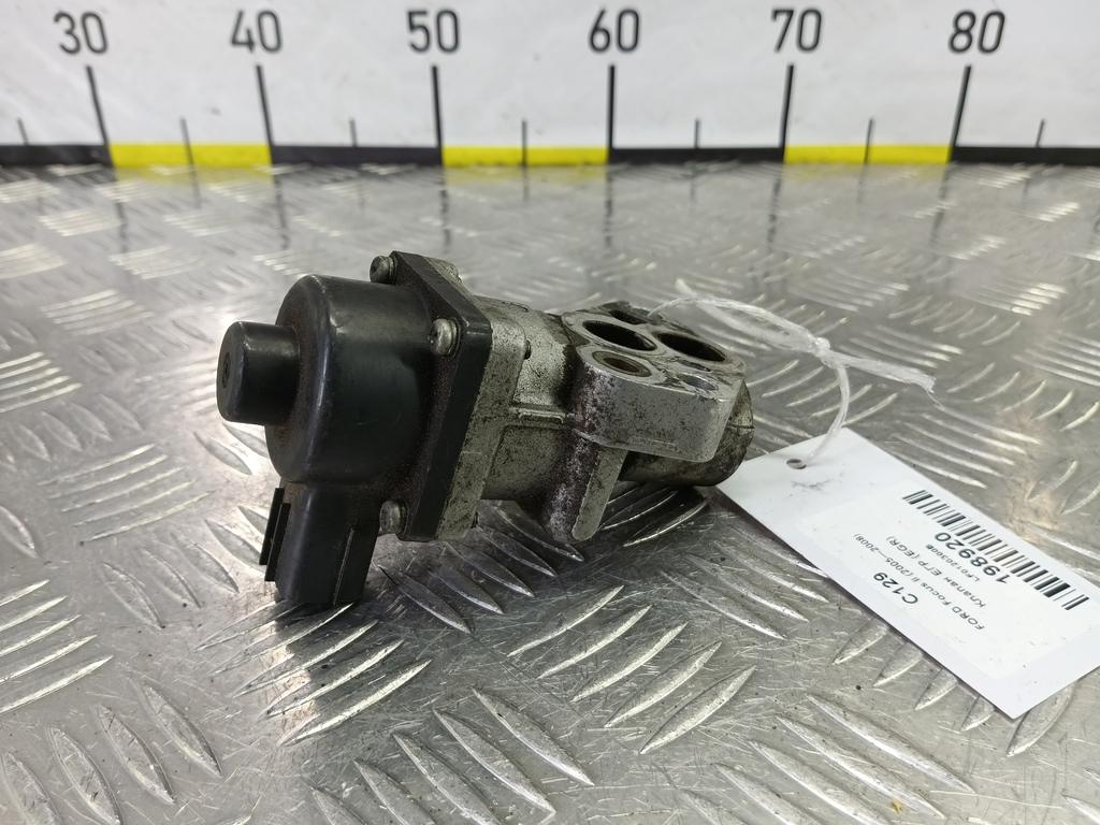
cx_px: 550
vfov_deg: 58.9
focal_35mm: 23
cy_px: 412
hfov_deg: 73.9
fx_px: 731
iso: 140
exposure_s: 1/50
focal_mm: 4.11
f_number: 1.6
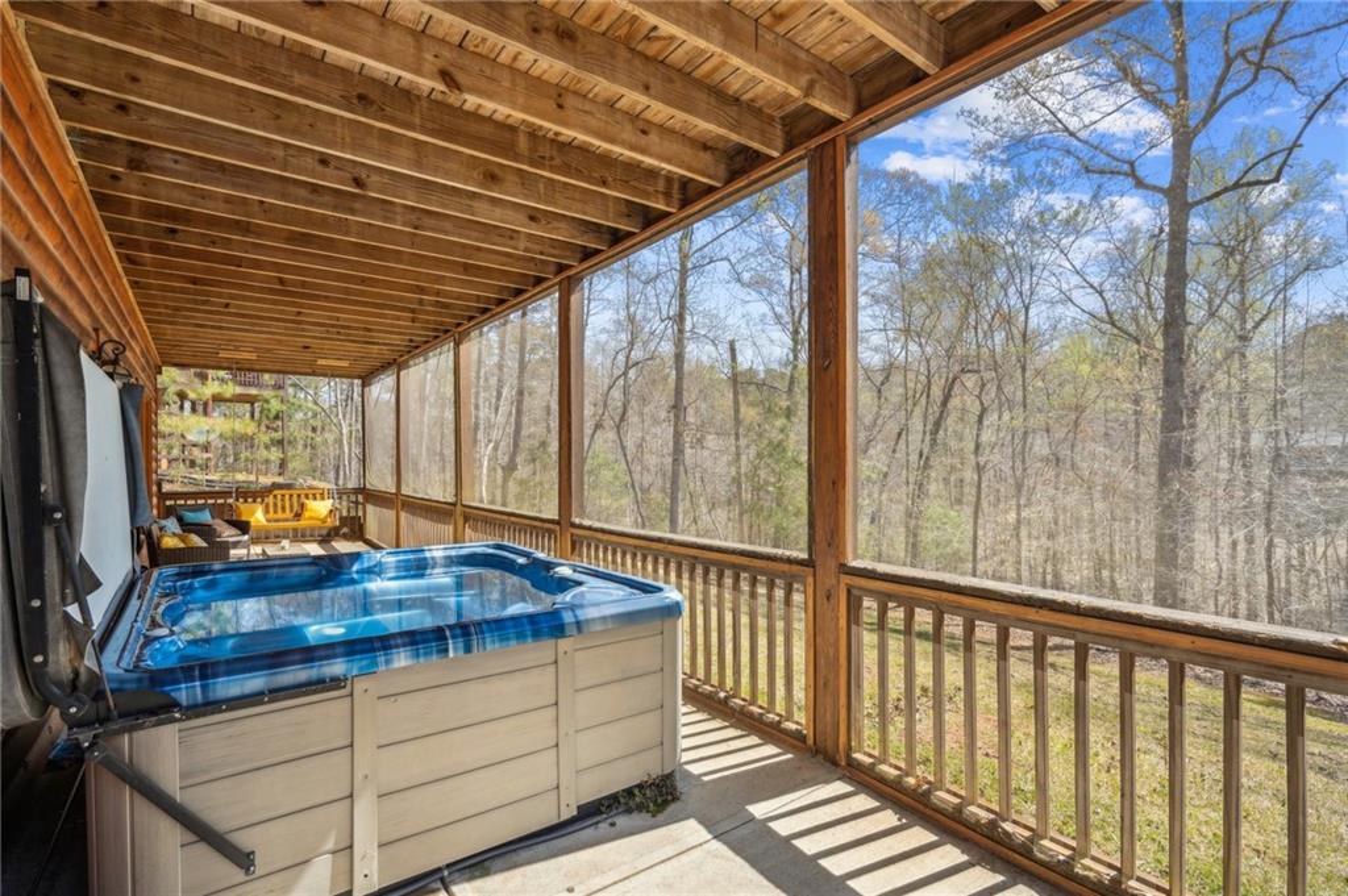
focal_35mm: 16
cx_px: 674
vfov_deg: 73.7
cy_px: 448
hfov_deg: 96.8
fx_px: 599
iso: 100
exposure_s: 1/125
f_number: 5.6
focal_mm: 16
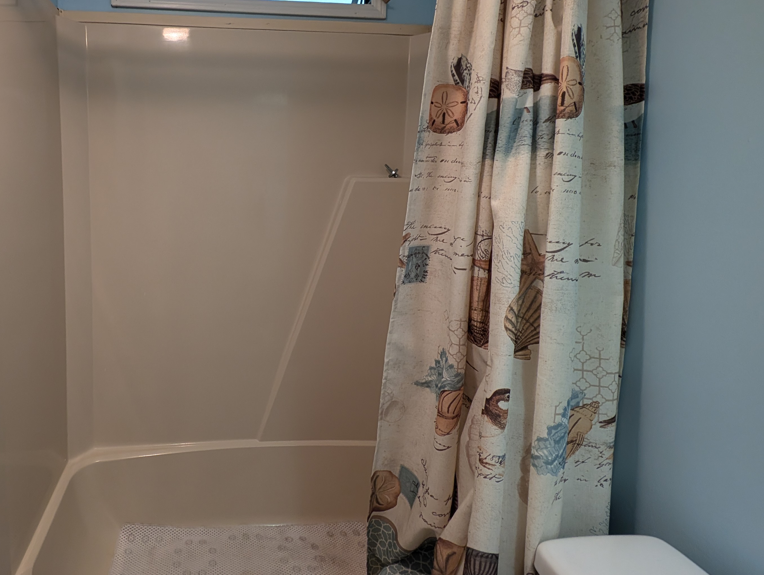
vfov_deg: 70.3
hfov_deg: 84.2
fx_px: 398
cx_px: 245
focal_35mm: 18
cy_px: 207
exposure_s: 1/30
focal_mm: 2.23
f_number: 1.95
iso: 157
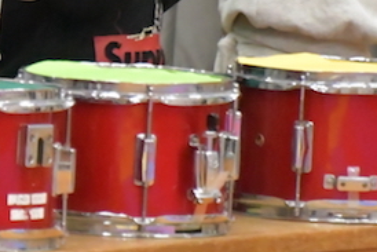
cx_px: -43
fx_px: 10006
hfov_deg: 2.2
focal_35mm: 955
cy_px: -36
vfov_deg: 1.4
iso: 12800
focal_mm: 175
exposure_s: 1/250
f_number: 6
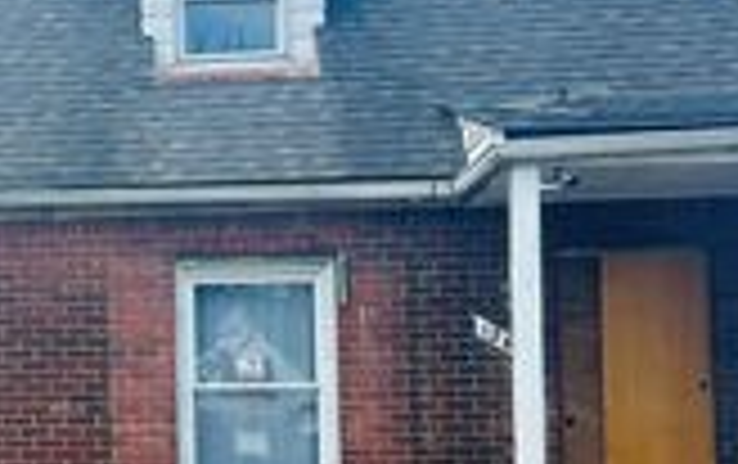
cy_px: 349
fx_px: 1692
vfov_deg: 15.5
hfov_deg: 23.2
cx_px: -68
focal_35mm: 84
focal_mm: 5.7
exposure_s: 1/2404
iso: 50
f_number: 1.5
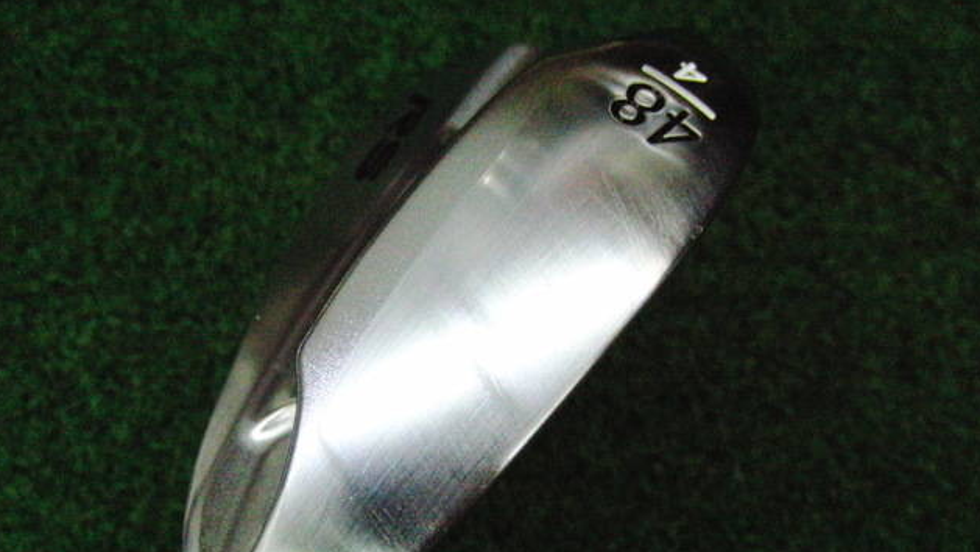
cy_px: 346
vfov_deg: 28.9
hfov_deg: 49.4
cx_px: 489
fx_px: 1066
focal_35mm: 41
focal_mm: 6.42
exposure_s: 1/800
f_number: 3.6
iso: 3200
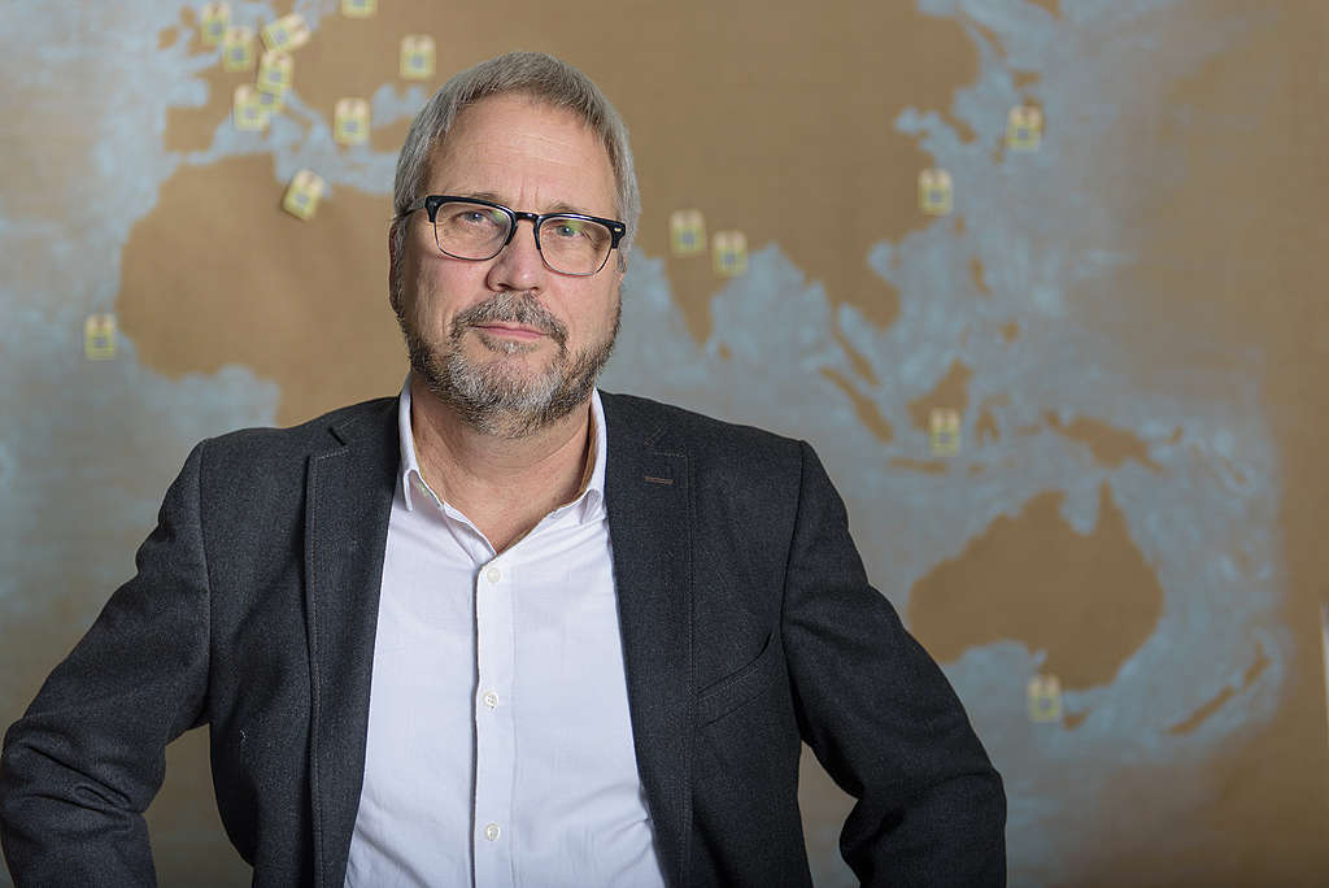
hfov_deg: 34.5
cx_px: 664
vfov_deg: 23.4
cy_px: 444
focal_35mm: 58
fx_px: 2142
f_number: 2.8
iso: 200
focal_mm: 58
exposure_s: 1/200
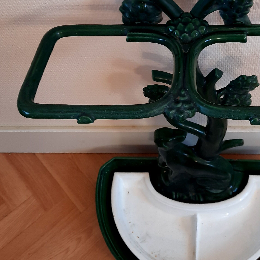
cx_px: 186
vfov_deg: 35.0
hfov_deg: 34.8
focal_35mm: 48
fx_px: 408
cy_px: 88
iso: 64
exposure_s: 1/33
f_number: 2
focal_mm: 4.6
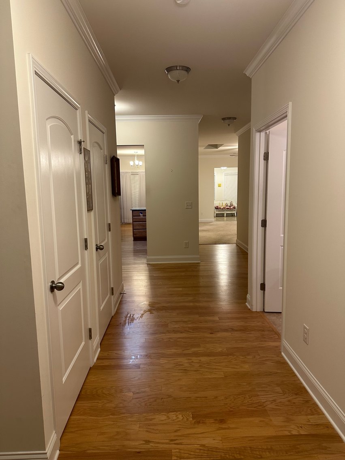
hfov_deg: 56.8
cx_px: 172
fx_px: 319
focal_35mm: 24
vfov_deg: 71.6
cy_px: 230
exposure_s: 1/60
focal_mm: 6.86
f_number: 1.78
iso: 250
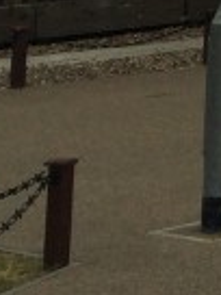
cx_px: 873
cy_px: -390
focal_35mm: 218
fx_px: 1856
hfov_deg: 5.8
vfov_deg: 8.4
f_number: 2.2
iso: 32
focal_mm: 4.15
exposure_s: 1/419
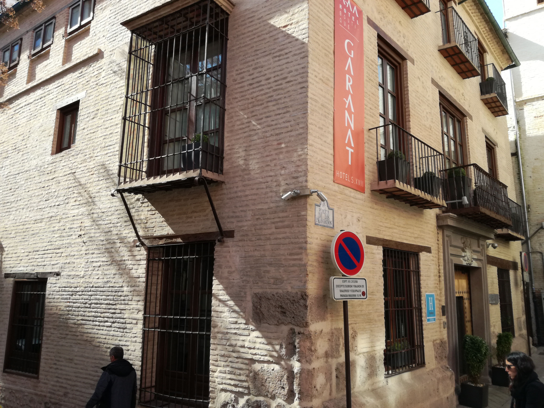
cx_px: 272
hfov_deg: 65.3
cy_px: 204
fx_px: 424
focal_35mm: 27
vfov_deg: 51.4
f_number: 2
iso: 50
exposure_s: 1/431
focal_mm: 3.79
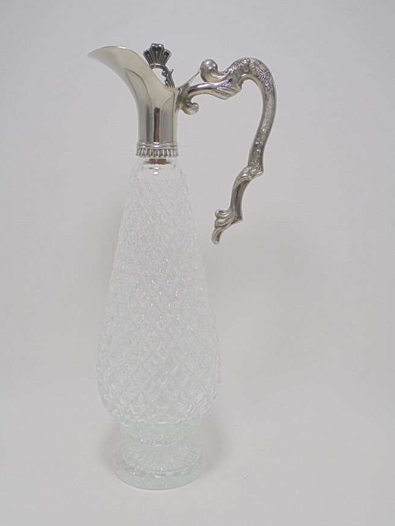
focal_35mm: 39
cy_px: 261
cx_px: 194
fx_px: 593
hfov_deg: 36.8
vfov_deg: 47.9
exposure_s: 1/60
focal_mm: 6.9
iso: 100
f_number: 4.2
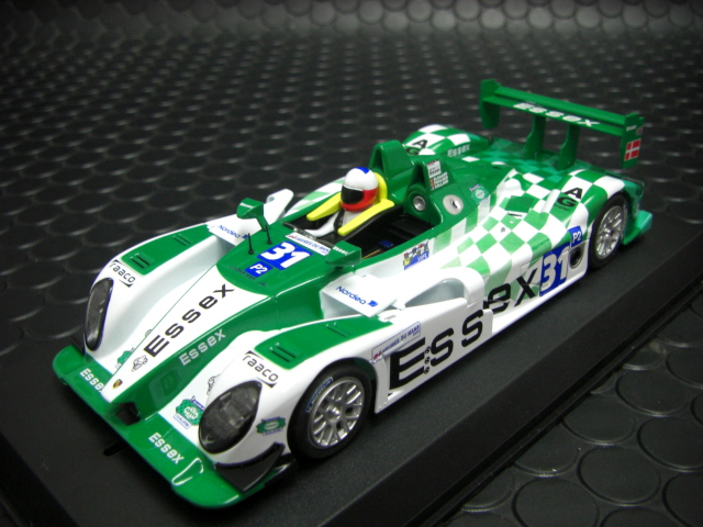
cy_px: 264
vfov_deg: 37.7
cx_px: 352
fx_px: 772
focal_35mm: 38
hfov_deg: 49.0
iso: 200
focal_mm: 6.3
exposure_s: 1/25
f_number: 3.4
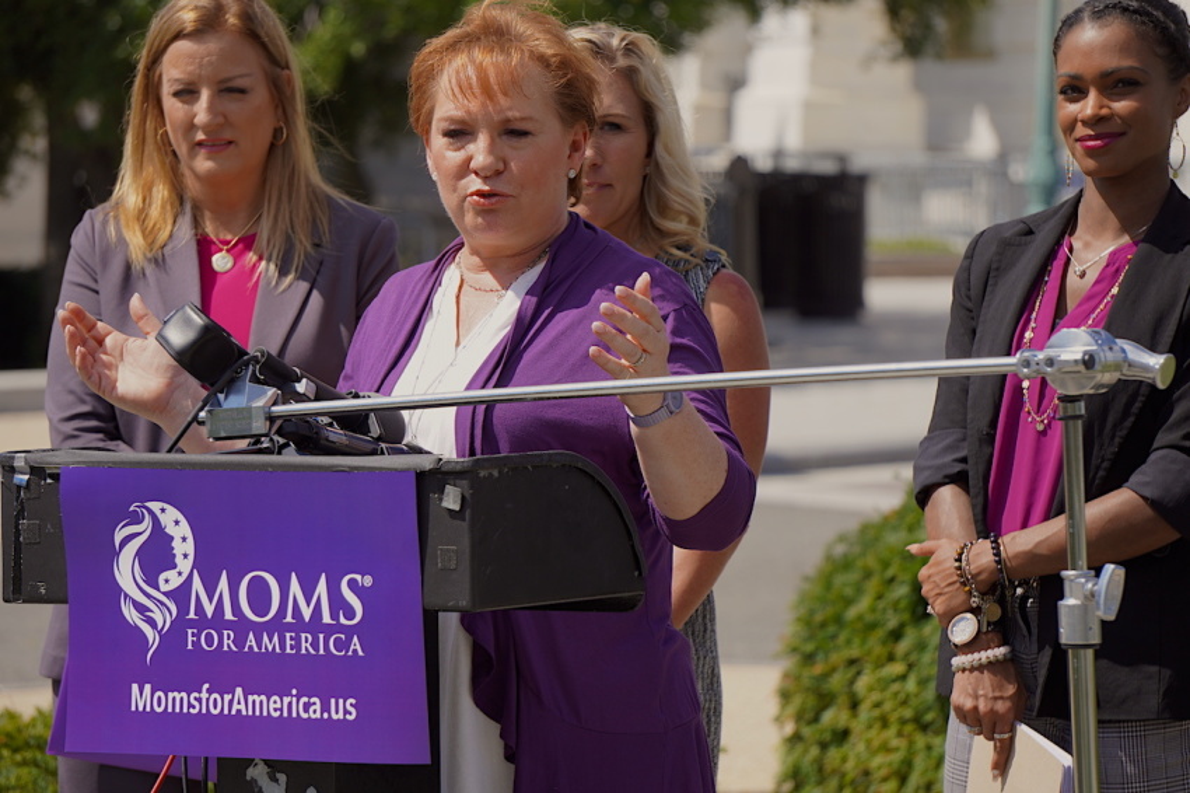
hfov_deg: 9.7
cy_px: 396
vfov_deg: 6.5
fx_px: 6988
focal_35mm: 212
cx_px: 595
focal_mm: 141
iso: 100
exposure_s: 1/400
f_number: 6.3
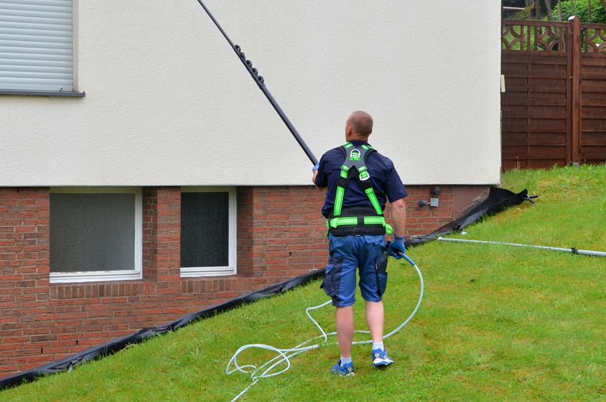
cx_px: 265
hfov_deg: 29.0
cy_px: 151
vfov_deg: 19.4
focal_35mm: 70
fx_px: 1171
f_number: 7.1
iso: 400
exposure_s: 1/125
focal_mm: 35
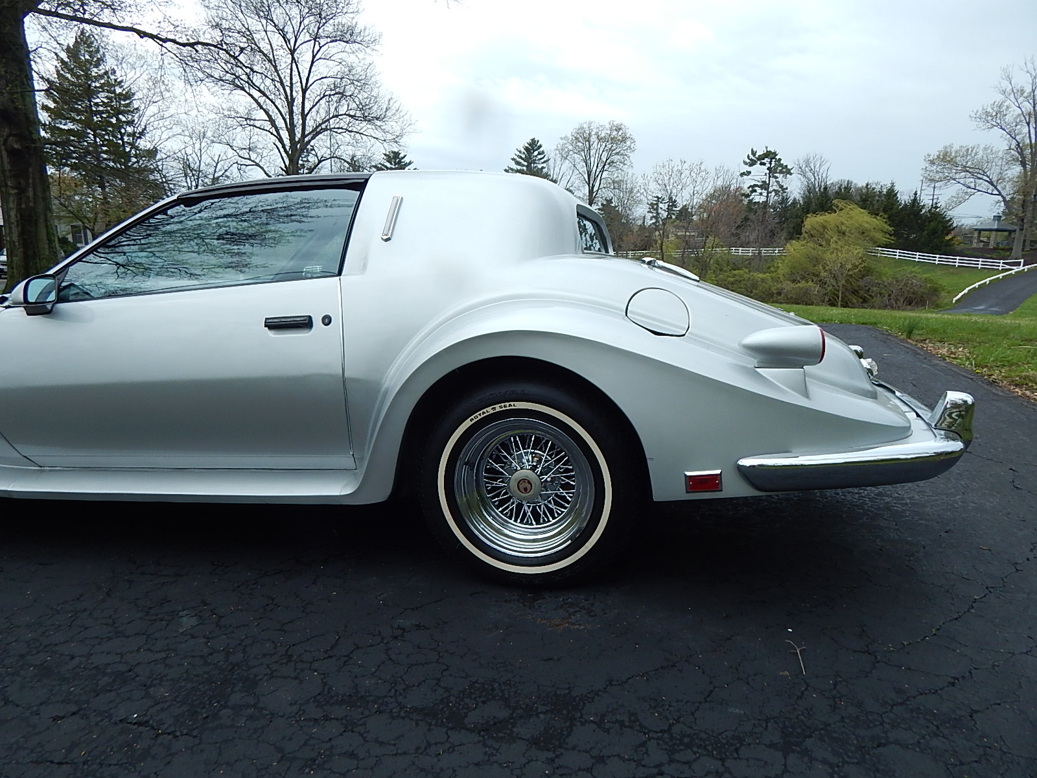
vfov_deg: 61.1
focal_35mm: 22
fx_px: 659
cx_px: 518
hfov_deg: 76.4
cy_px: 389
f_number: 3
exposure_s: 1/800
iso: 125
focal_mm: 4
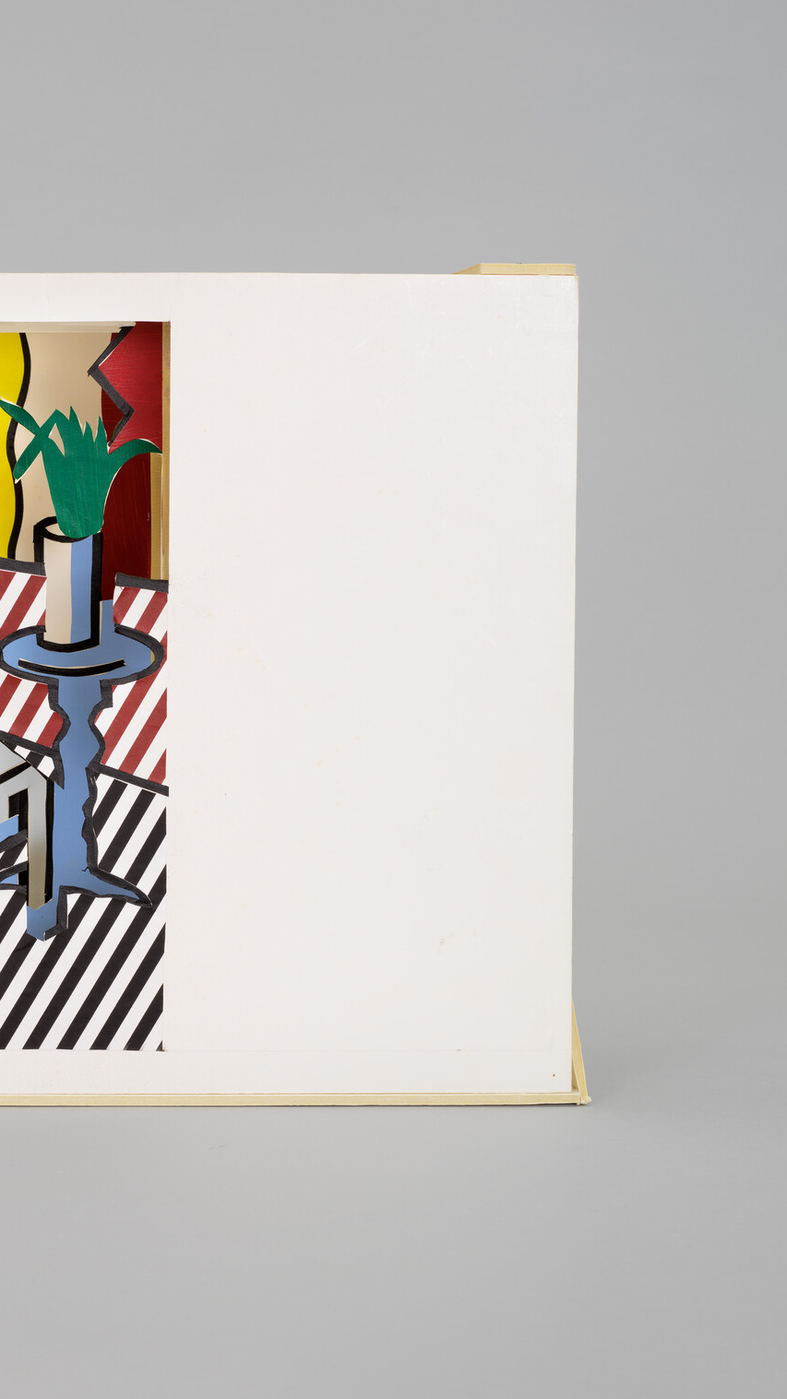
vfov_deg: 28.2
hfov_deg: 15.6
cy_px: 699
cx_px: -122
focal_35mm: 75
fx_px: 2783
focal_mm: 80
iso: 64
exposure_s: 1/125
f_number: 16
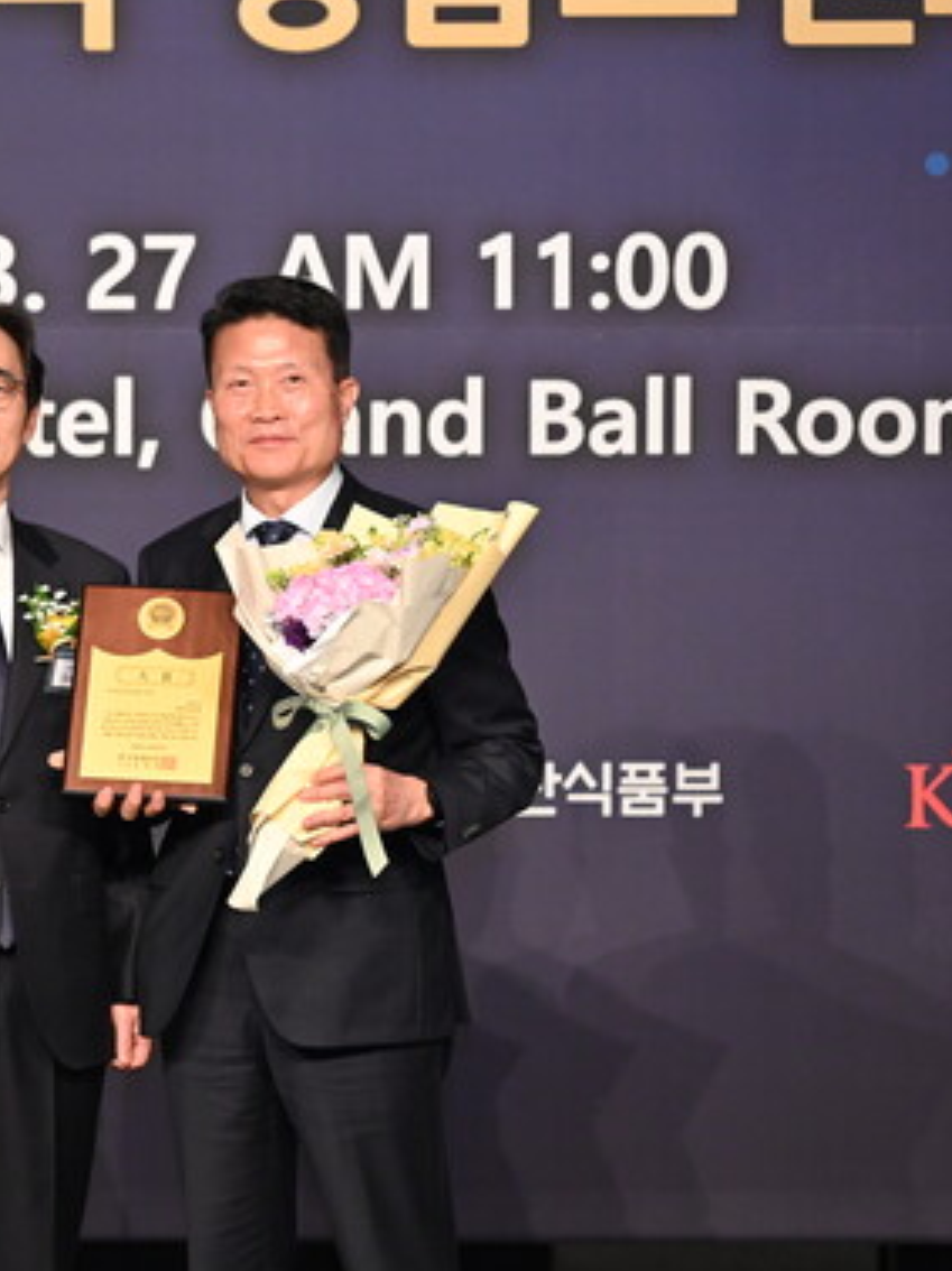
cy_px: 630
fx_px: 6718
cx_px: 131
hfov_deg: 8.1
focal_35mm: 183
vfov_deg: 10.8
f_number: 4
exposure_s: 1/125
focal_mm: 120
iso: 2500
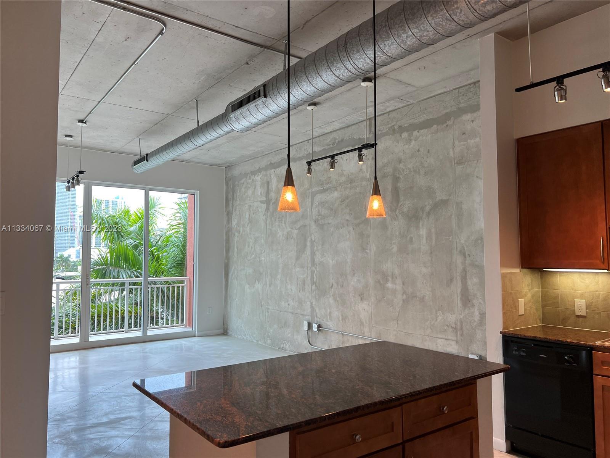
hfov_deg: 67.3
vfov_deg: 53.1
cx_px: 305
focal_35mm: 26
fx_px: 458
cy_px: 229
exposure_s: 1/120
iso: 50
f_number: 1.5
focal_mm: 5.7
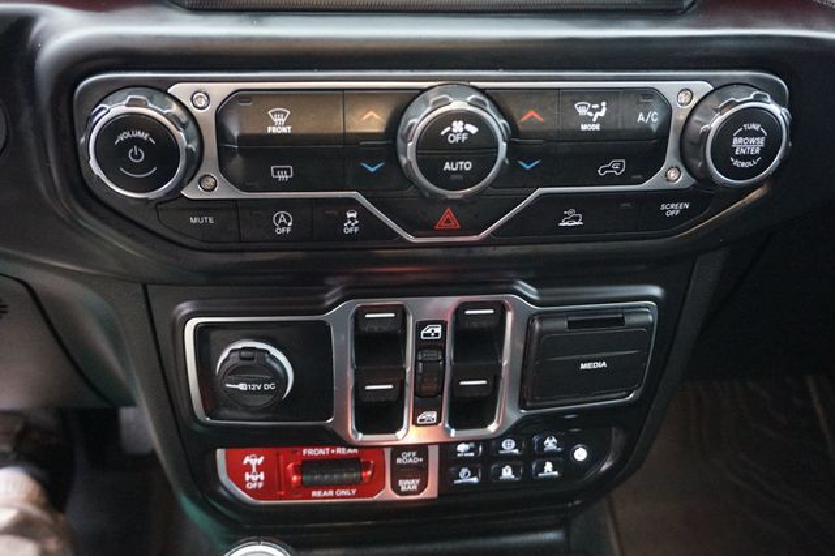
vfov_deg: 39.9
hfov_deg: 57.2
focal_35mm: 33
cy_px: 278
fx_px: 765
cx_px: 418
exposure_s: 1/30
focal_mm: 22
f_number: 4
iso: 3200
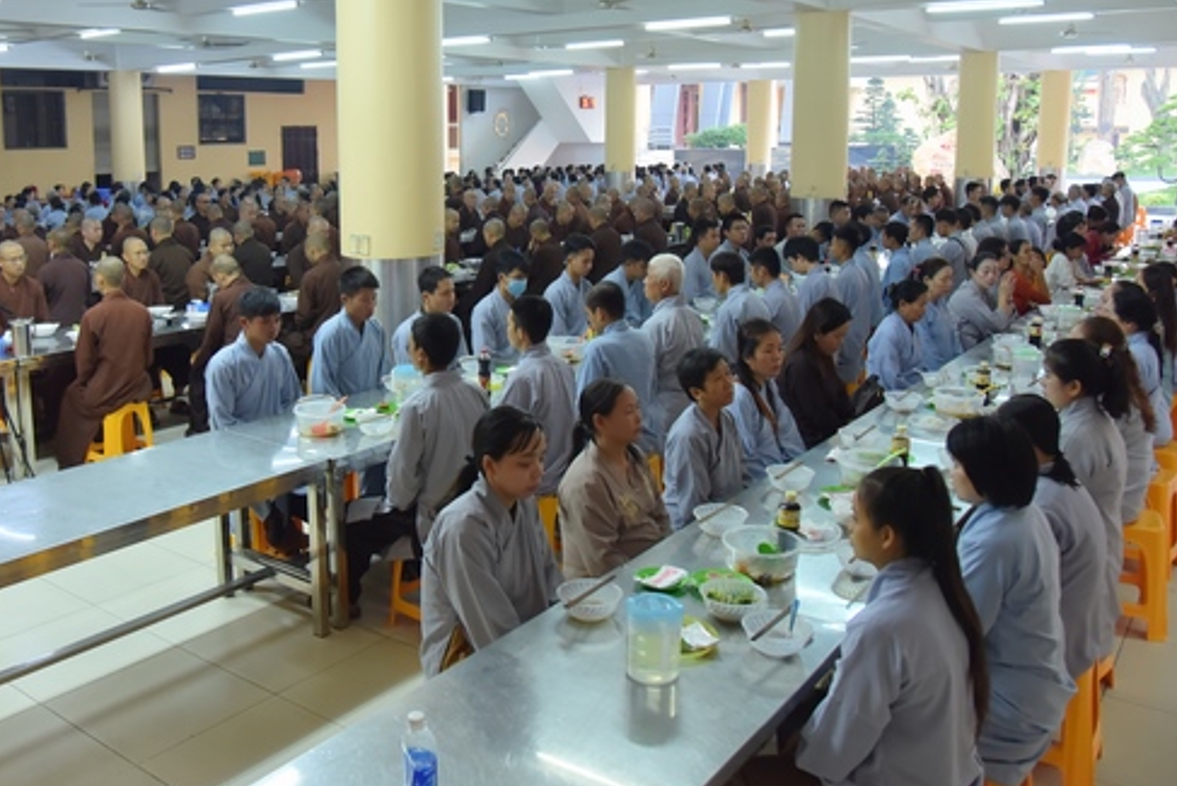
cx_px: 464
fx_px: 1046
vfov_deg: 40.9
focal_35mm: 32
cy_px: 295
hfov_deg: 58.2
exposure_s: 1/100
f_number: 4.5
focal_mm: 24
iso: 1600
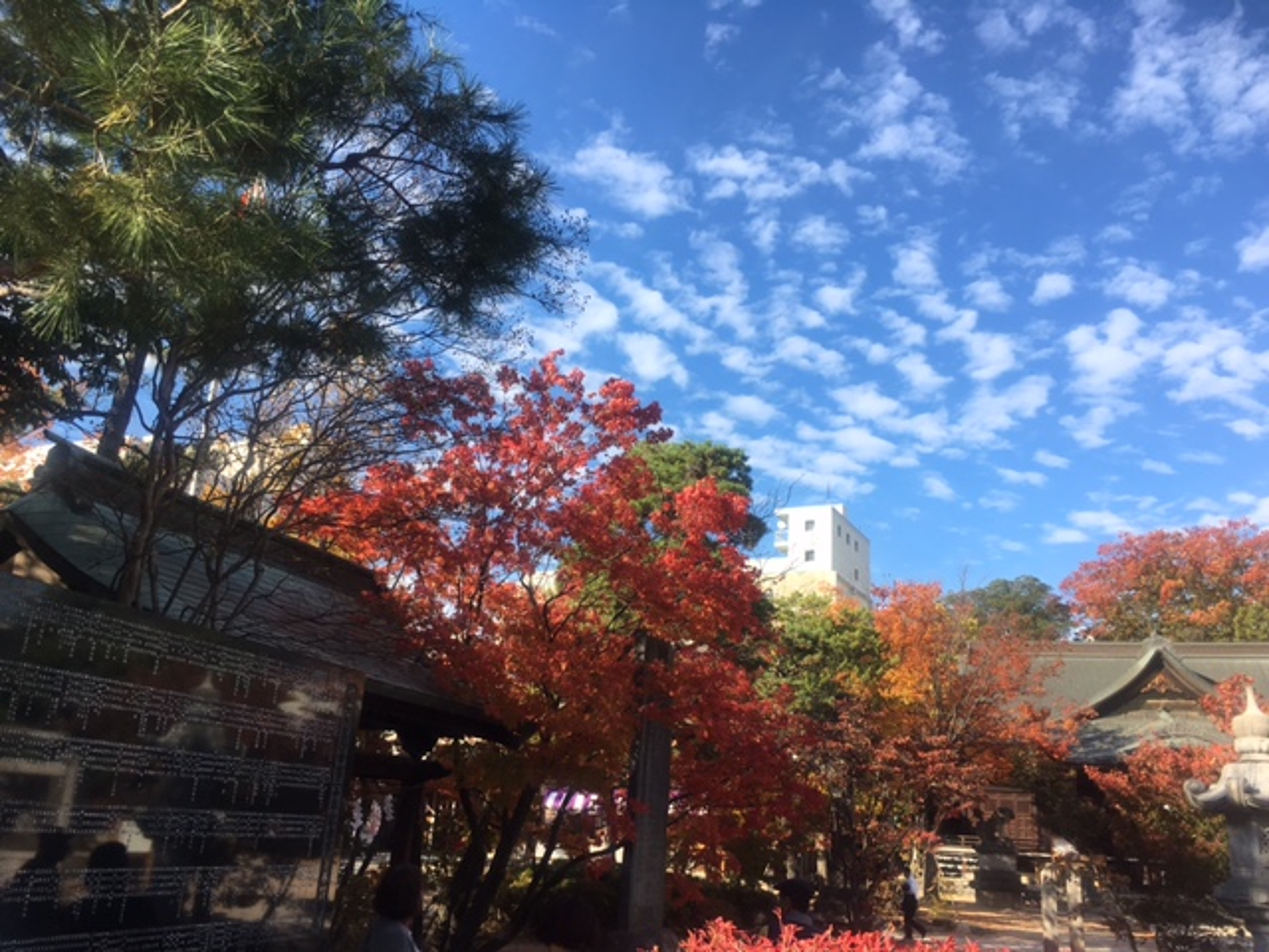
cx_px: 634
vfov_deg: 48.2
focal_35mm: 29
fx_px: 1063
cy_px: 476
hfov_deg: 61.7
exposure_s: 1/693
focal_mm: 4.15
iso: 25
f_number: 2.2
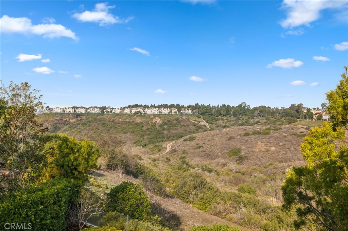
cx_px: 174
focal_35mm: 31
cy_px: 116
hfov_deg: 60.3
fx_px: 300
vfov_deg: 42.3
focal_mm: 31
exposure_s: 1/250
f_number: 8
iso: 100
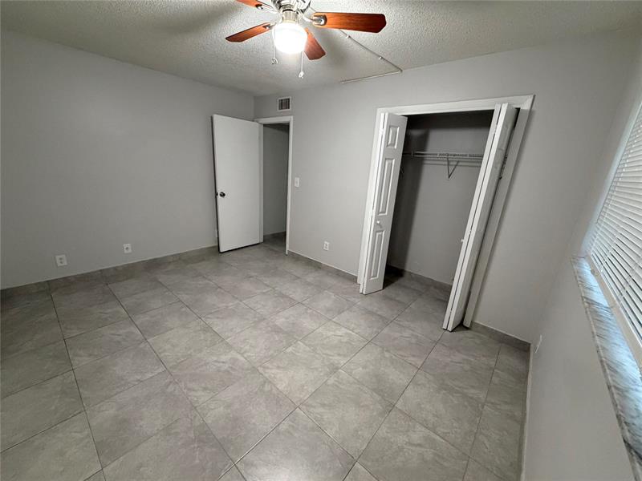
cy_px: 240
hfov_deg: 102.1
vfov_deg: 85.7
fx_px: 260
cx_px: 321
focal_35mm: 14
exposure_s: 1/60
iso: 400
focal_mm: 2.22
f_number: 2.2
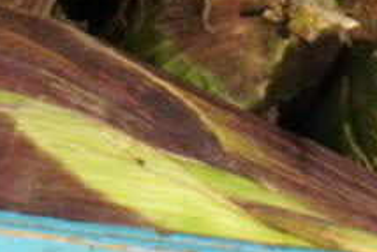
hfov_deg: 5.5
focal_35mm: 359
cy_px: -634
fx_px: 3762
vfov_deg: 3.7
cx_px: -550
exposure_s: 1/320
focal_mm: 32.4
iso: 200
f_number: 8
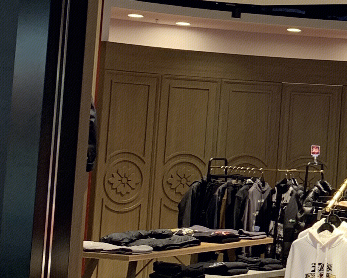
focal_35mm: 109
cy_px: 61
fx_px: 1119
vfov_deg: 14.1
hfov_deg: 15.9
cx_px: 544
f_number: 1.8
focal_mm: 4.25
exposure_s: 1/120
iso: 80
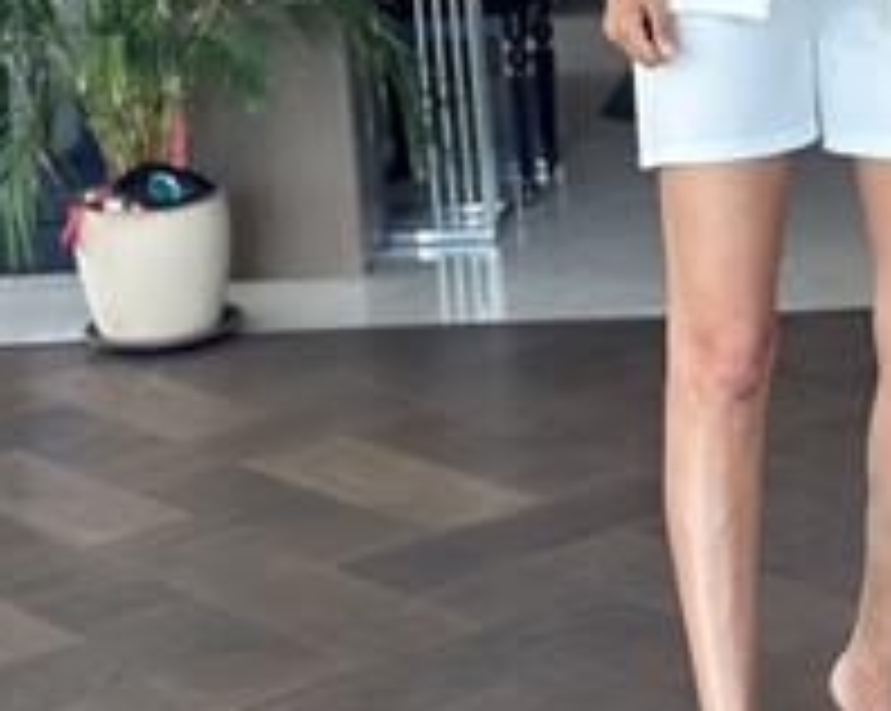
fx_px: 3161
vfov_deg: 12.7
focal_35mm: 120
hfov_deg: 15.8
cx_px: 832
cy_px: 27
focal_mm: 6.86
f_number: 1.78
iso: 125
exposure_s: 1/111
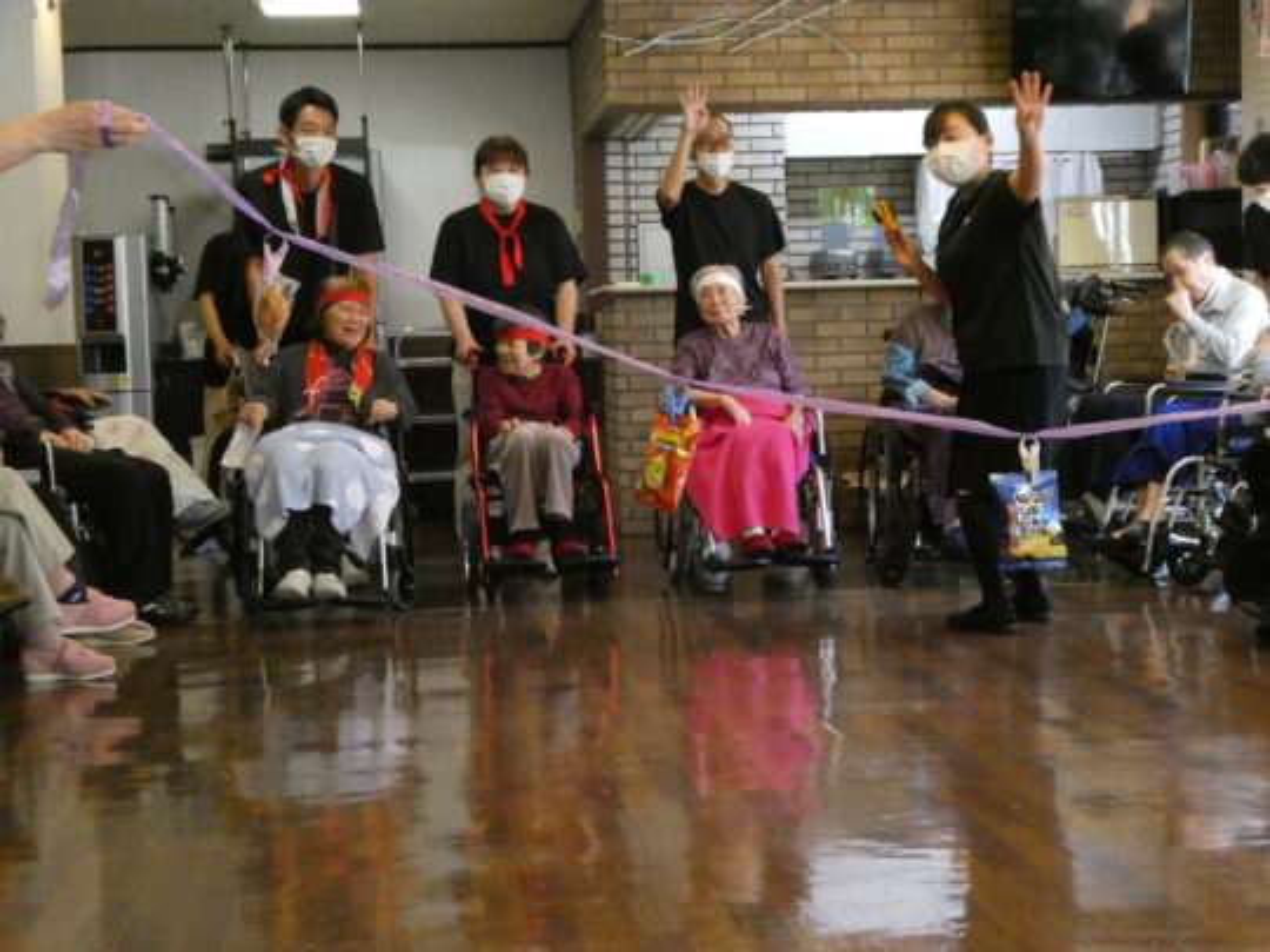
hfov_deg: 31.7
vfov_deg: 24.0
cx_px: 635
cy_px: 476
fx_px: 2238
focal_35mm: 61
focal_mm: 10.9
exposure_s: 1/60
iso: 1600
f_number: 6.3
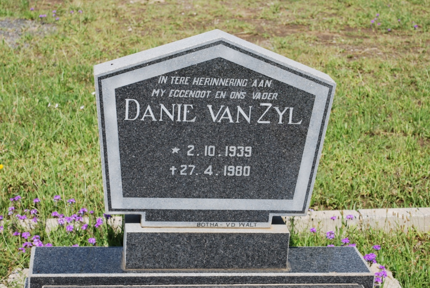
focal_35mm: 82
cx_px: 215
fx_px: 986
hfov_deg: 24.6
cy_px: 144
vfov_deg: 16.6
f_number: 8
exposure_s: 1/250
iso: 100
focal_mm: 55
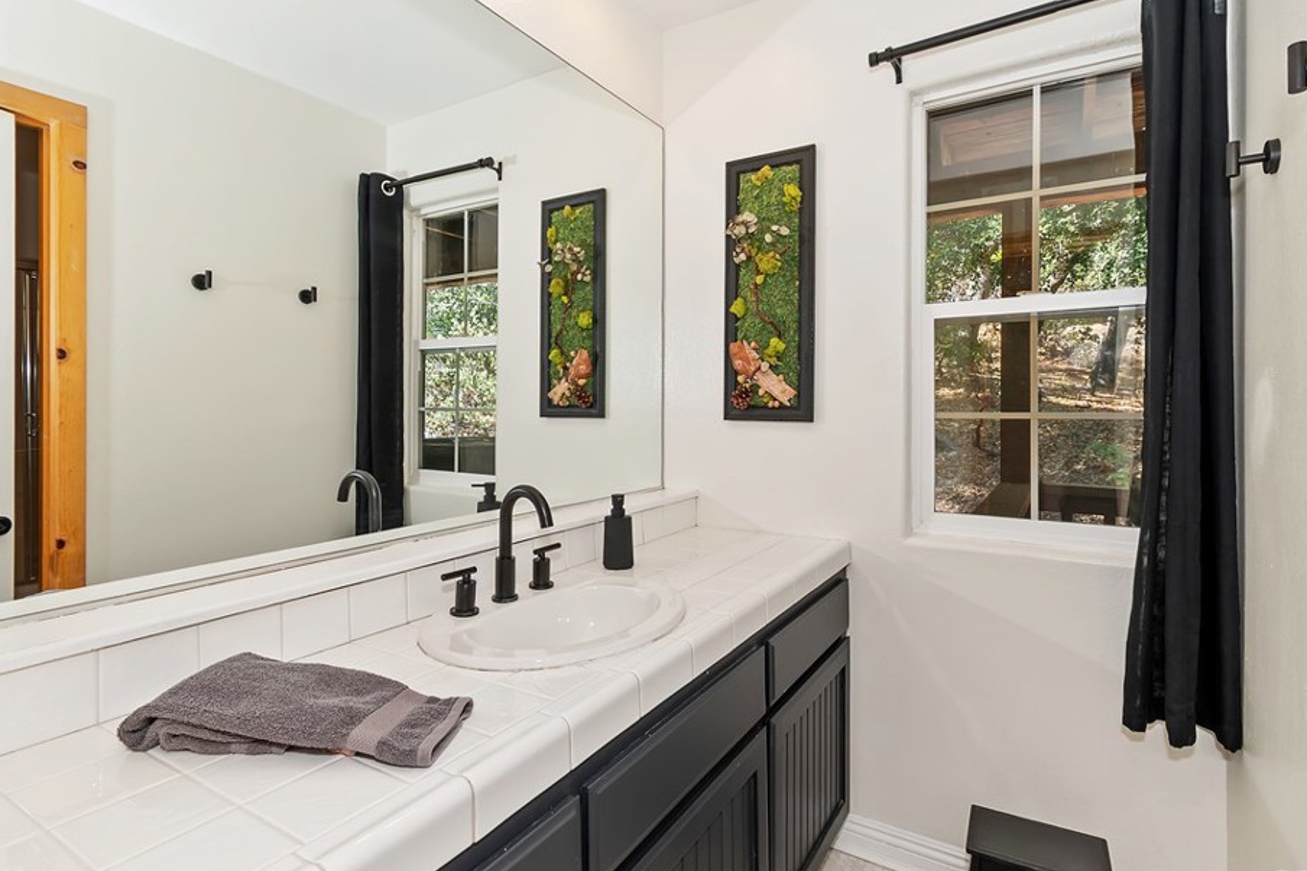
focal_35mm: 17
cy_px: 410
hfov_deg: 93.3
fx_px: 617
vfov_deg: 70.3
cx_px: 668
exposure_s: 1/30
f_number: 8
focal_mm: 10
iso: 400
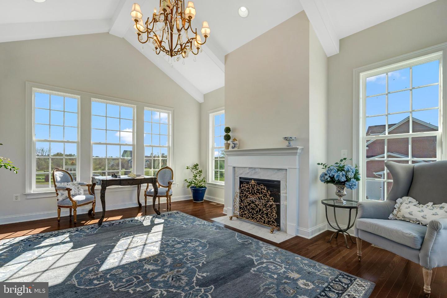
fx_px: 199
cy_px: 149
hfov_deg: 96.7
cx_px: 224
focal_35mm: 16
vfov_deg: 73.7
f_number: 8
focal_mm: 16
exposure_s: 1/400
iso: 640
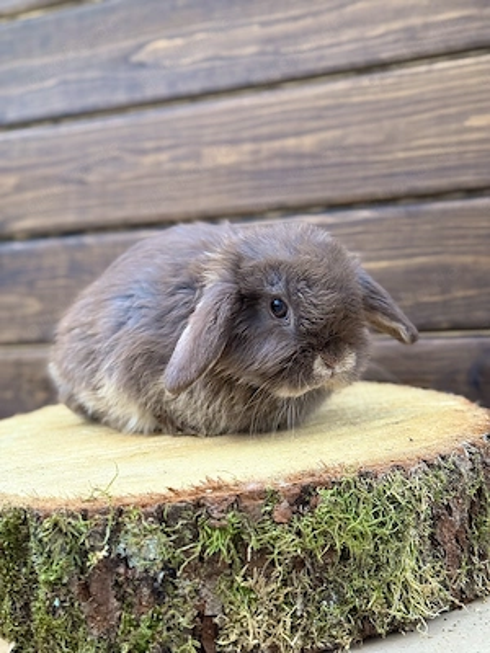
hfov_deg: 30.3
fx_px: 906
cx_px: 245
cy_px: 326
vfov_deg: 39.7
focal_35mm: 48
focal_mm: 6.76
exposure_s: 1/59
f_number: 1.78
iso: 250
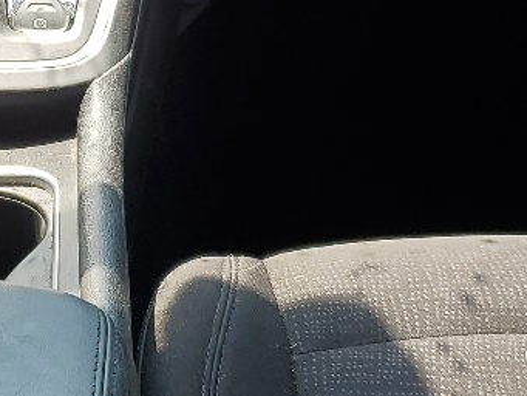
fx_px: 1858
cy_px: -26
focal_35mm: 122
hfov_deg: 15.7
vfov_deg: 12.0
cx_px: -36
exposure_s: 1/435
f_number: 1.5
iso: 50
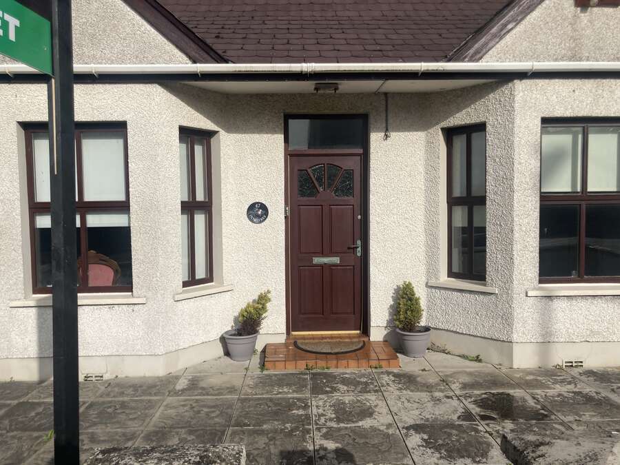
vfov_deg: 49.7
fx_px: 502
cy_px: 232
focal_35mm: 28
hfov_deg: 63.4
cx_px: 310
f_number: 1.8
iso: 20
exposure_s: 1/4878
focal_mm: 3.99
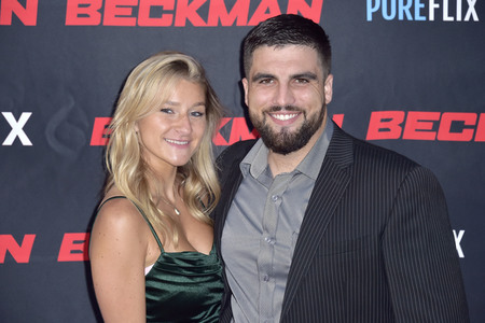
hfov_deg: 14.2
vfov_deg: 9.5
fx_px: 1953
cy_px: 162
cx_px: 242
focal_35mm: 145
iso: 640
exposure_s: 1/250
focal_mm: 145
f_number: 7.1
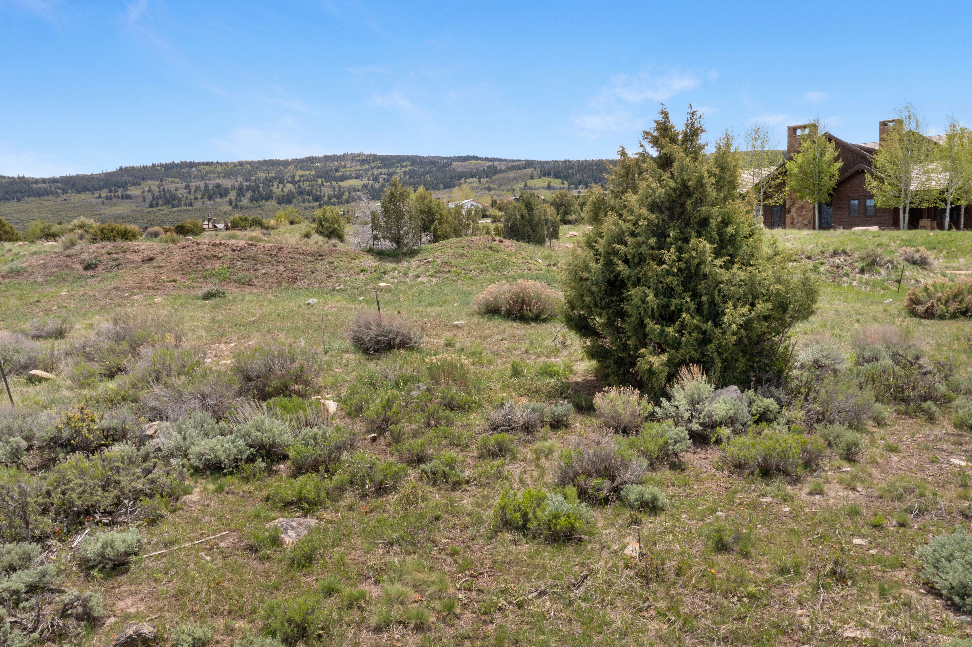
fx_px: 756
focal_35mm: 28
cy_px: 324
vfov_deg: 46.4
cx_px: 486
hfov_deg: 65.5
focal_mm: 10.26
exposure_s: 1/320
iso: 100
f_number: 9
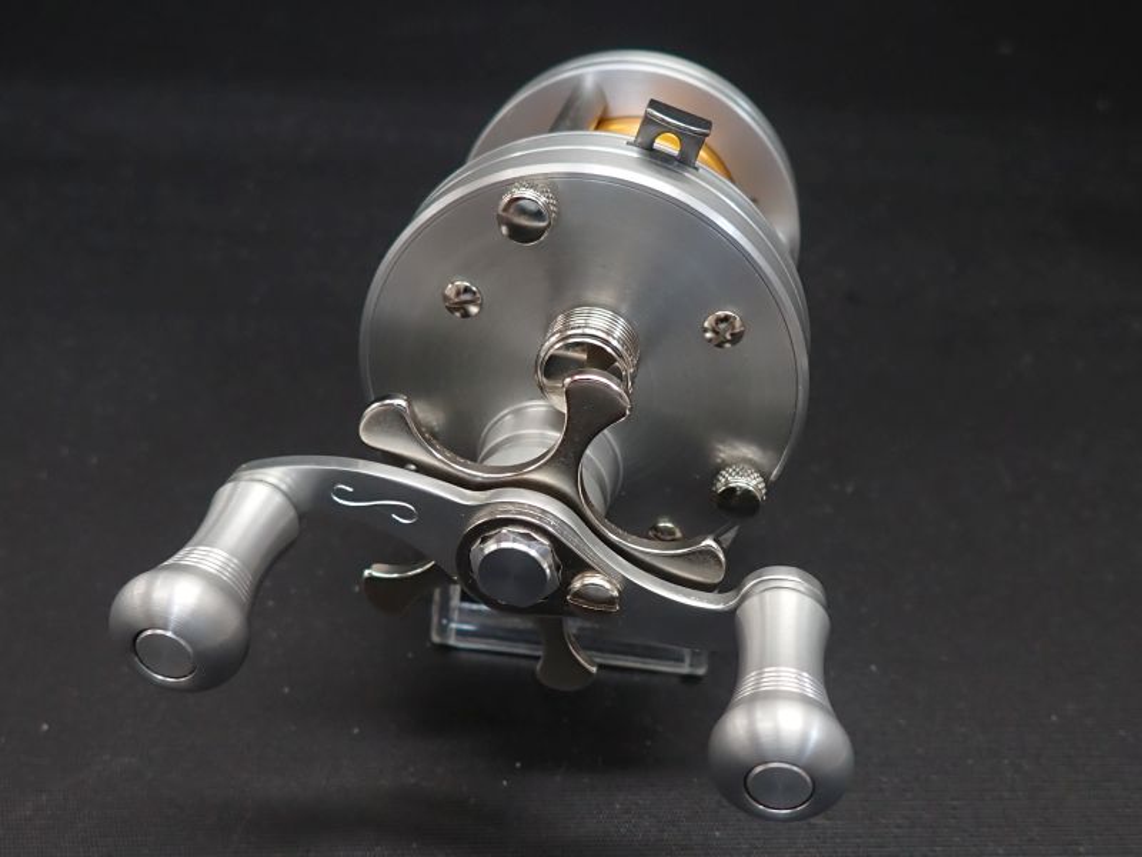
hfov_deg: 69.4
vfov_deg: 54.9
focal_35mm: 25
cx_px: 571
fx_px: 825
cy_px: 428
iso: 160
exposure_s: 1/60
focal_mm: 4.5
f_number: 2
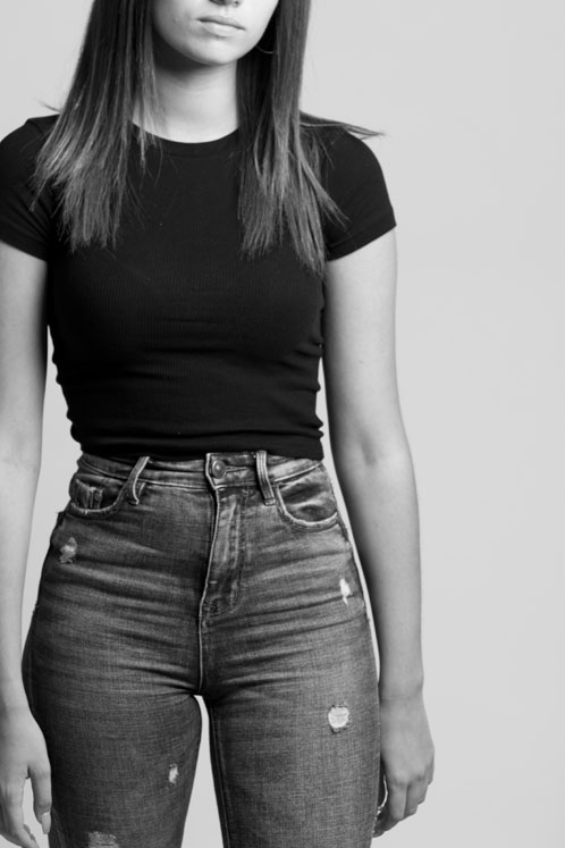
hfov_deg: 9.5
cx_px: 215
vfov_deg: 14.2
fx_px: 3390
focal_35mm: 144
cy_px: 314
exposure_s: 1/200
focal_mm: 105
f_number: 7.1
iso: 100
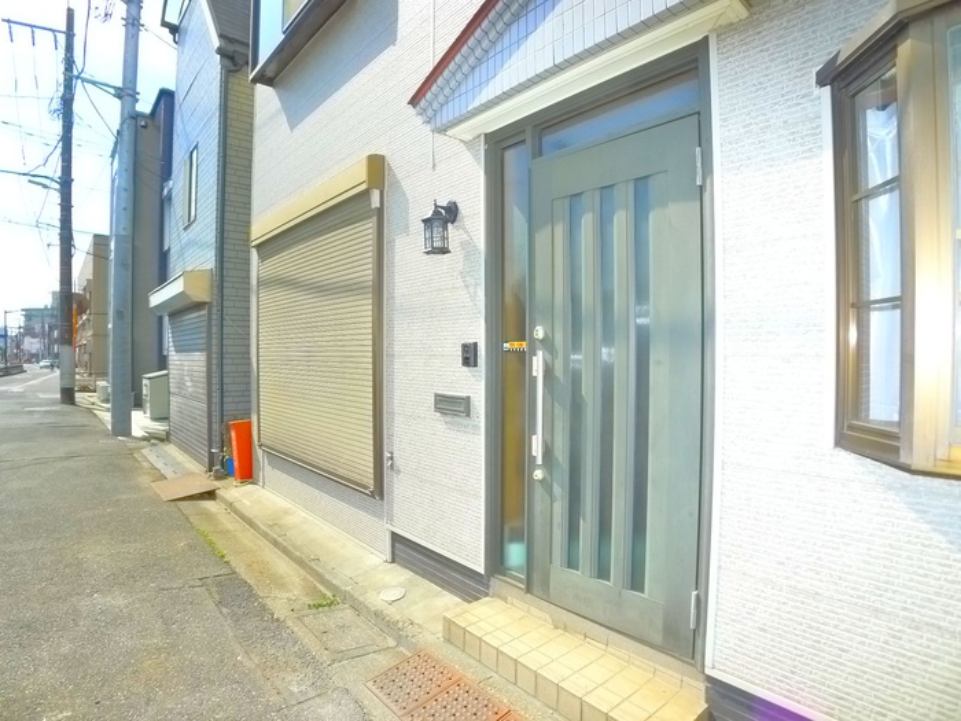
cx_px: 480
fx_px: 666
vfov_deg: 56.8
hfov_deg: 71.6
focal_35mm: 24
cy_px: 360
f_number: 4
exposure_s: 1/500
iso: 400
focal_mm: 5.1
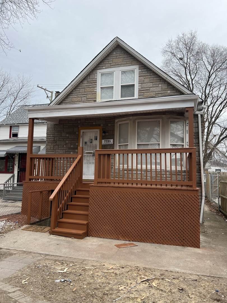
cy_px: 152
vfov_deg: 67.3
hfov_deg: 53.1
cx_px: 114
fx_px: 227
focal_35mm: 26
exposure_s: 1/982
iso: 50
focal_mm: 5.7
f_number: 1.5
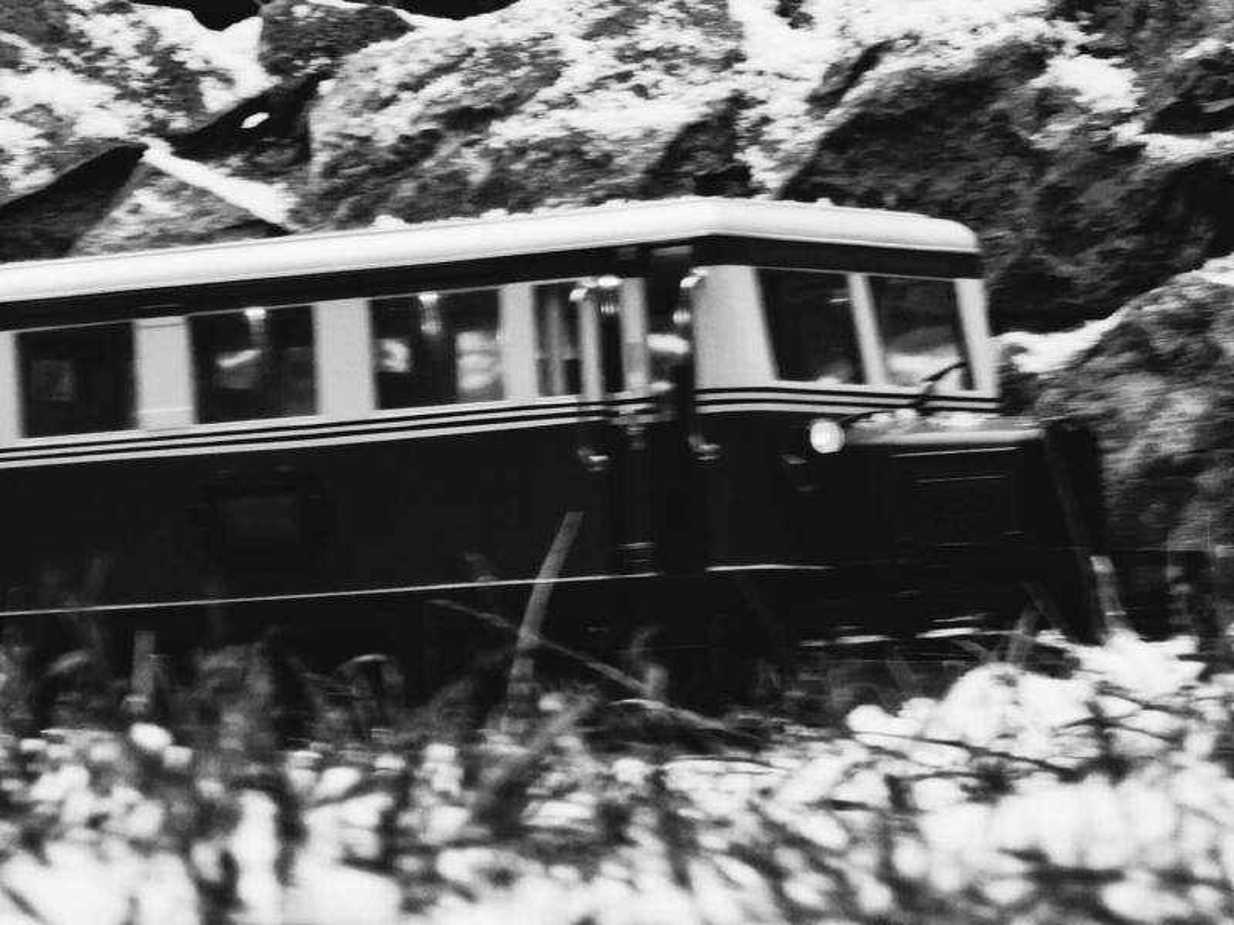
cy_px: 462
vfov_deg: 6.3
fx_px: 8449
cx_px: 617
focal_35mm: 237
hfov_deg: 8.4
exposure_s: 1/83.4
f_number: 2
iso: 200
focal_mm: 8.8
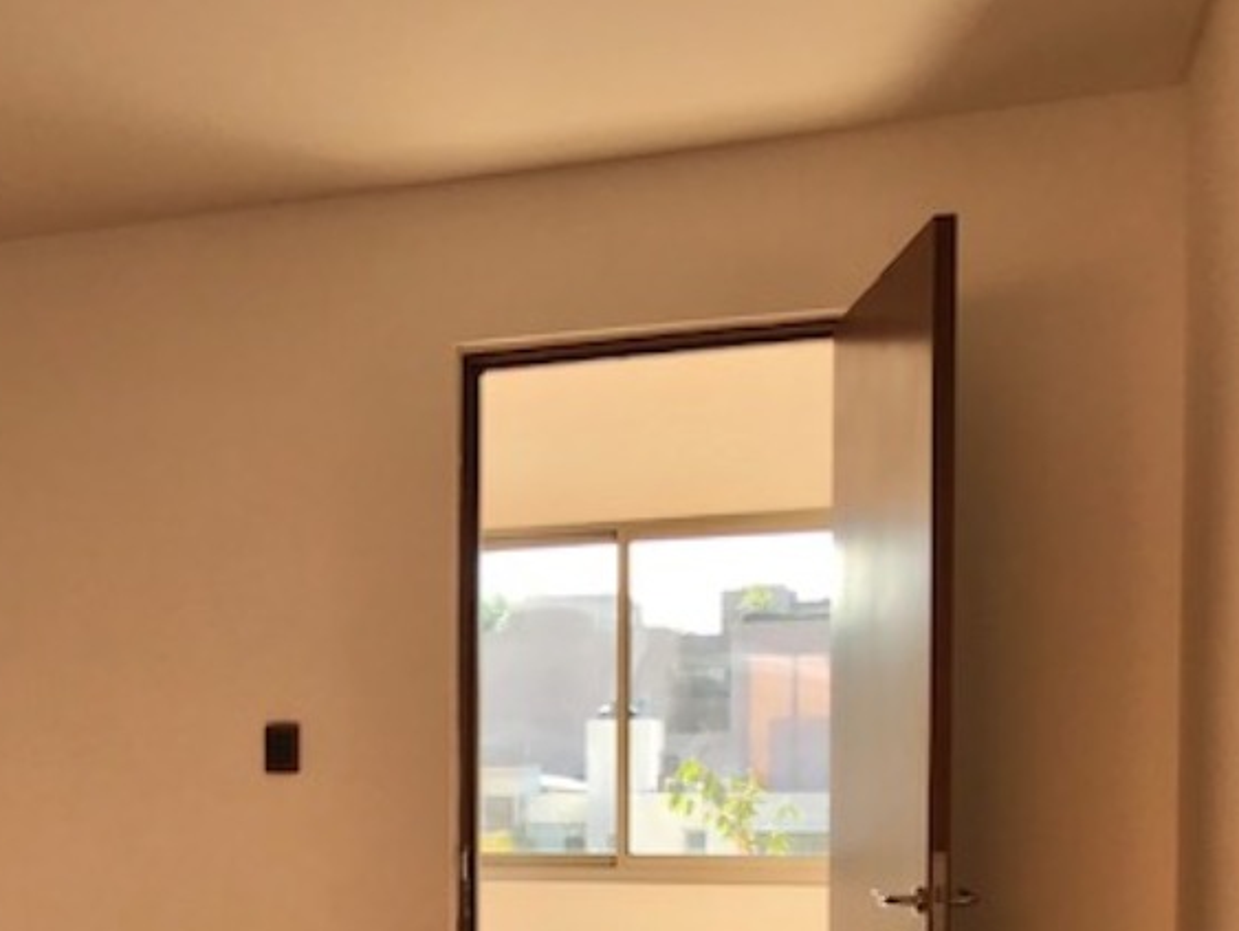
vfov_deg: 26.4
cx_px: 119
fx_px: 1898
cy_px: 874
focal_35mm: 53
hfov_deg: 34.1
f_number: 1.8
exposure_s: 1/386
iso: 20
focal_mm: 3.99
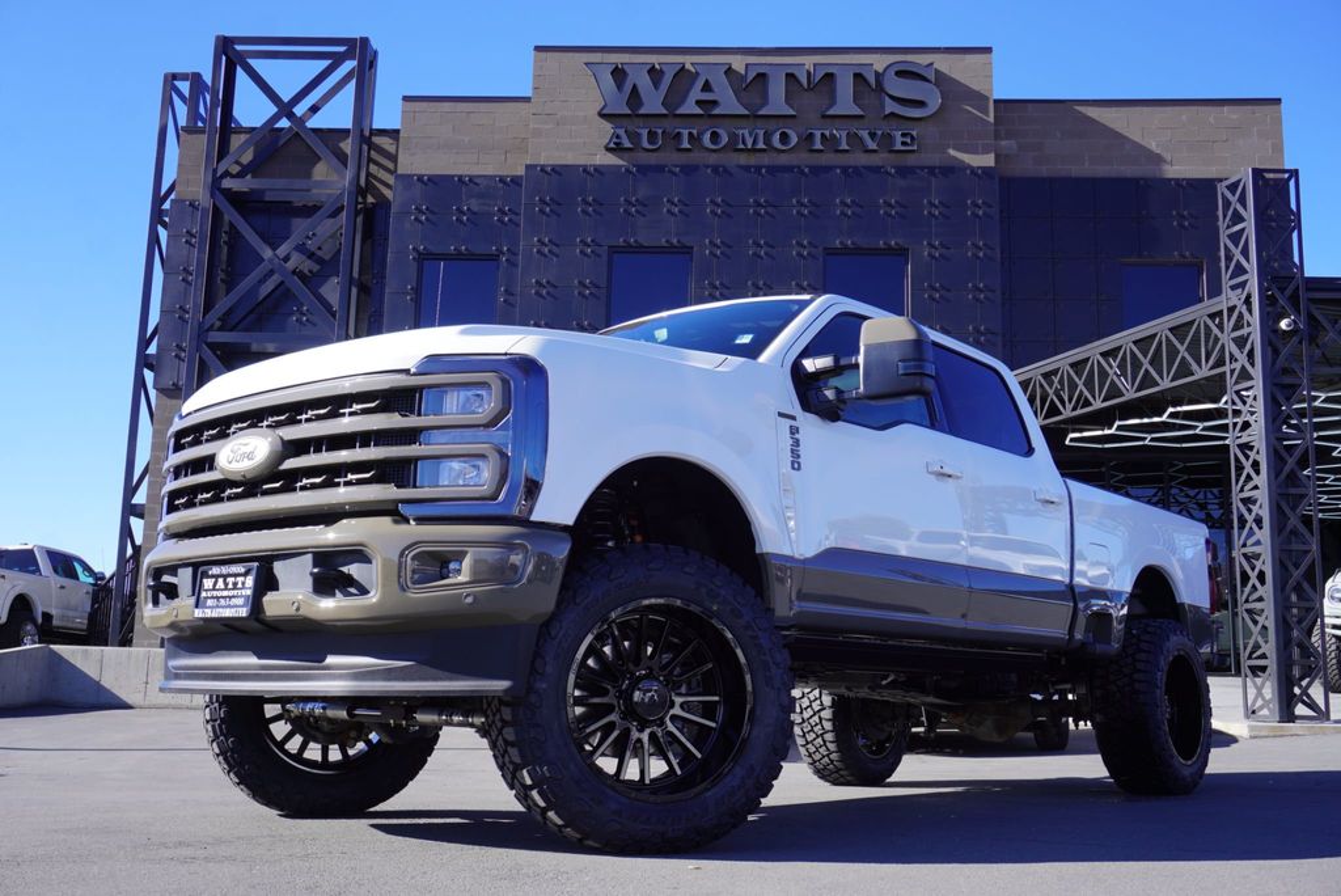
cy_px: 448
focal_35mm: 38
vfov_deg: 35.5
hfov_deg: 51.3
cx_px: 670
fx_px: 1398
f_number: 9
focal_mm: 25
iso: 100
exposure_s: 1/125
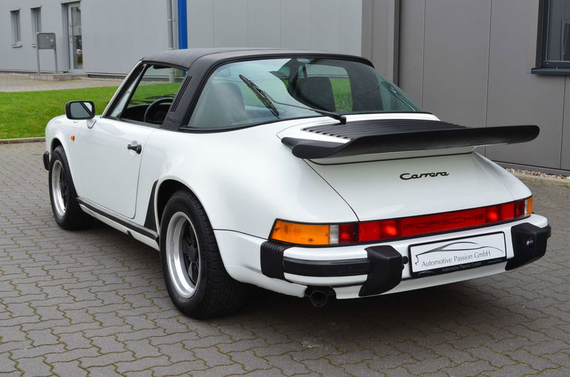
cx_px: 285
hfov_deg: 39.0
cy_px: 188
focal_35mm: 51
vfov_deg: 26.3
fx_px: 806
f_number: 10
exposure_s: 1/60
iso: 280
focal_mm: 34
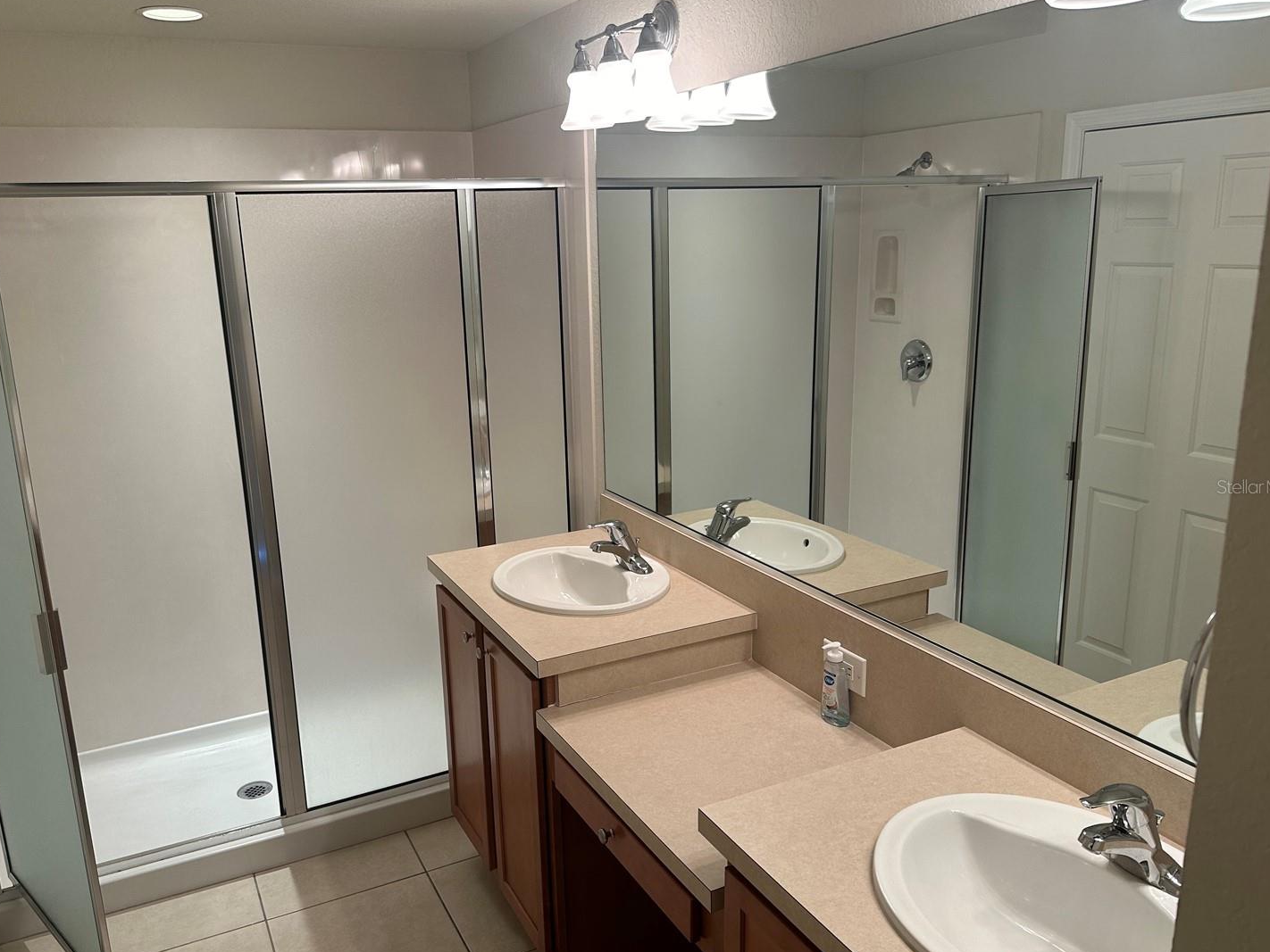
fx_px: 991
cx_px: 587
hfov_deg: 65.2
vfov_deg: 51.4
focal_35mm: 27
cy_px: 486
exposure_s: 1/120
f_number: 1.78
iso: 125
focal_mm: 6.86
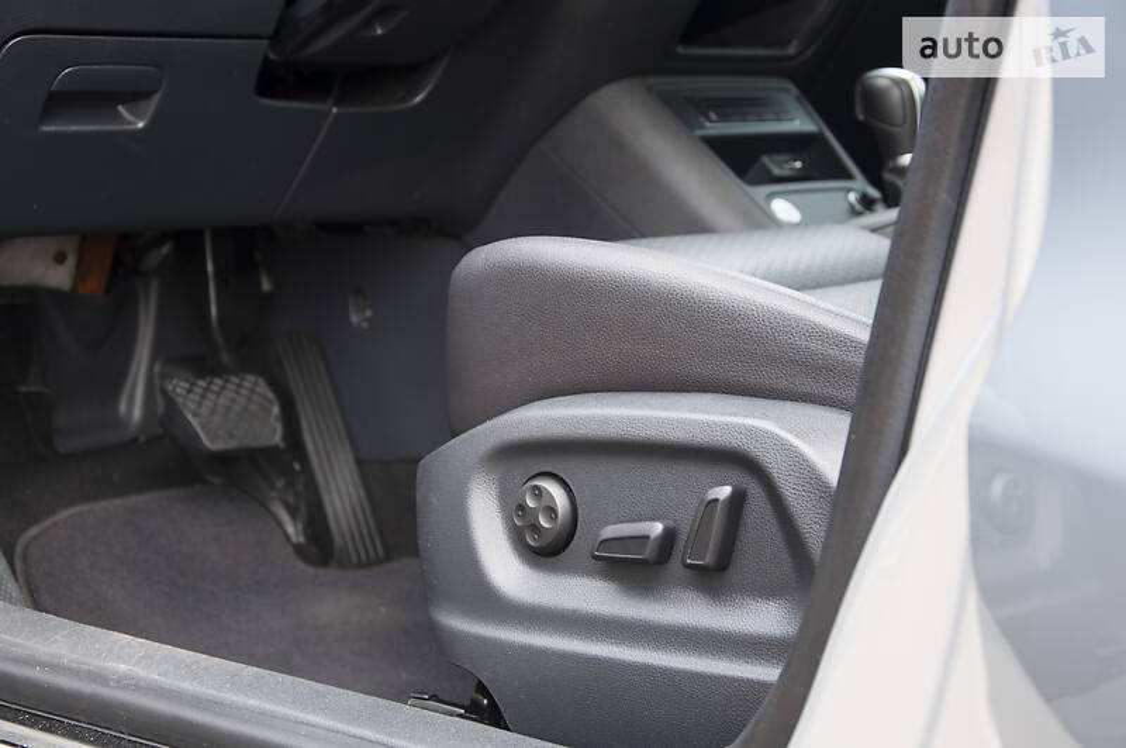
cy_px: 374
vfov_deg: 18.9
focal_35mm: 72
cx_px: 563
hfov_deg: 28.1
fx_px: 2249
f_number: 5.6
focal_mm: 48
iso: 100
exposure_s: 1/20
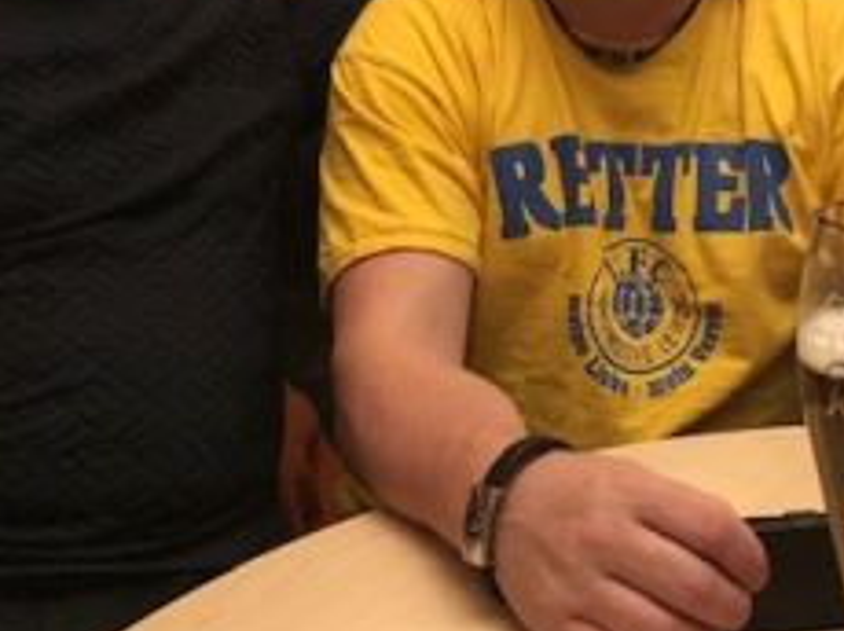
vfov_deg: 22.9
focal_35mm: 61
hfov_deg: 31.2
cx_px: 620
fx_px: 1486
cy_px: -13
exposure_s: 1/4
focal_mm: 4
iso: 200
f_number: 1.8
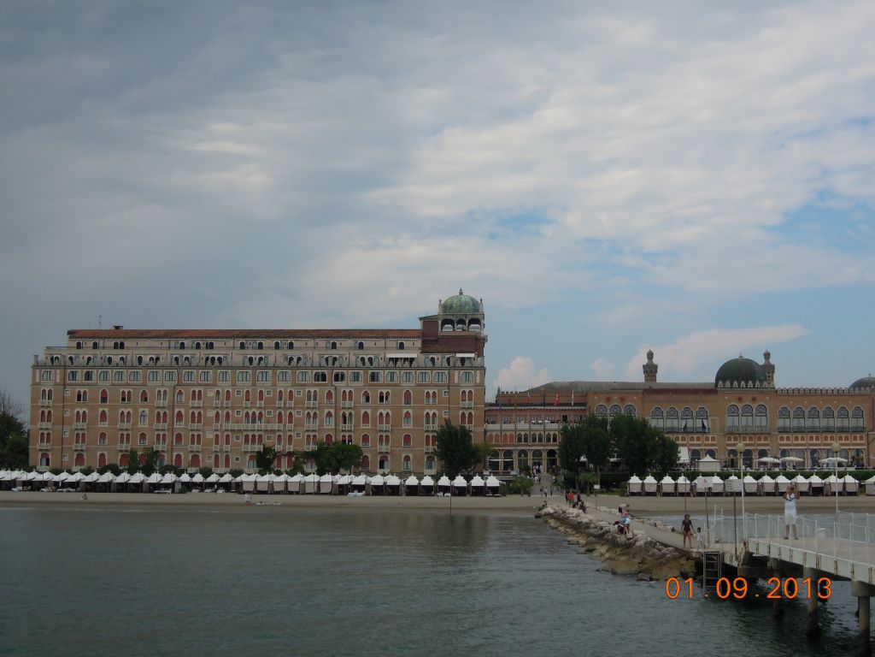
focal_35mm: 50
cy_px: 328
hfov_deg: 38.2
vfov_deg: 29.1
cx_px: 438
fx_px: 1264
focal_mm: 9
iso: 160
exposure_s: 1/1600
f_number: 4.7
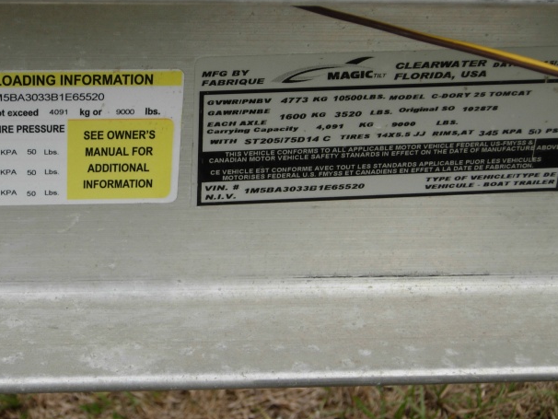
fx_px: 1596
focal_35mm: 99
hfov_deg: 19.8
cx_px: 202
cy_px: 169
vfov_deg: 14.9
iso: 50
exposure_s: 1/157
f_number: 3.9
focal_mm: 15.7
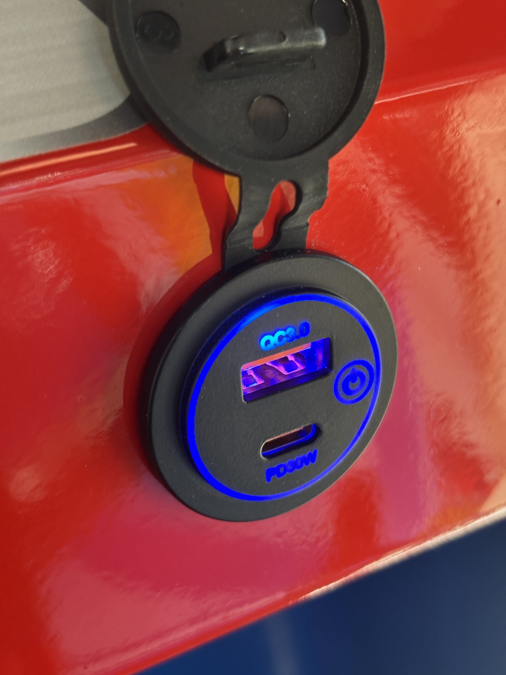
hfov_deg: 28.0
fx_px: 1013
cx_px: 253
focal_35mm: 52
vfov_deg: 36.8
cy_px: 338
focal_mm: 5.96
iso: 160
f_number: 1.6
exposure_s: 1/56
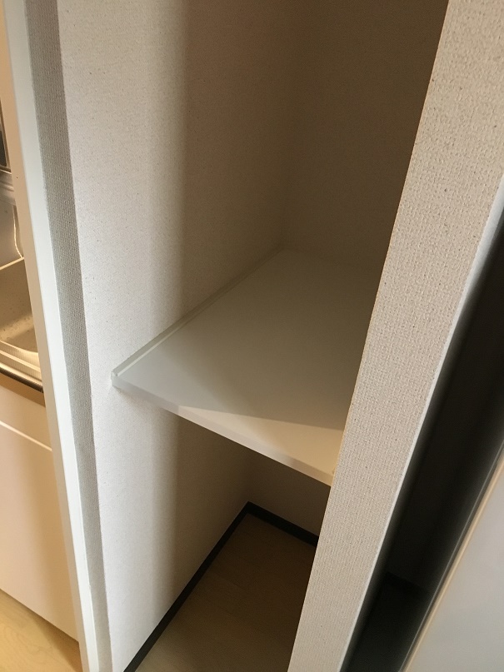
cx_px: 252
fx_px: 563
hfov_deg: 48.2
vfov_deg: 61.7
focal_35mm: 29
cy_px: 336
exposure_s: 1/15
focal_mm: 4.15
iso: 500
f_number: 2.2
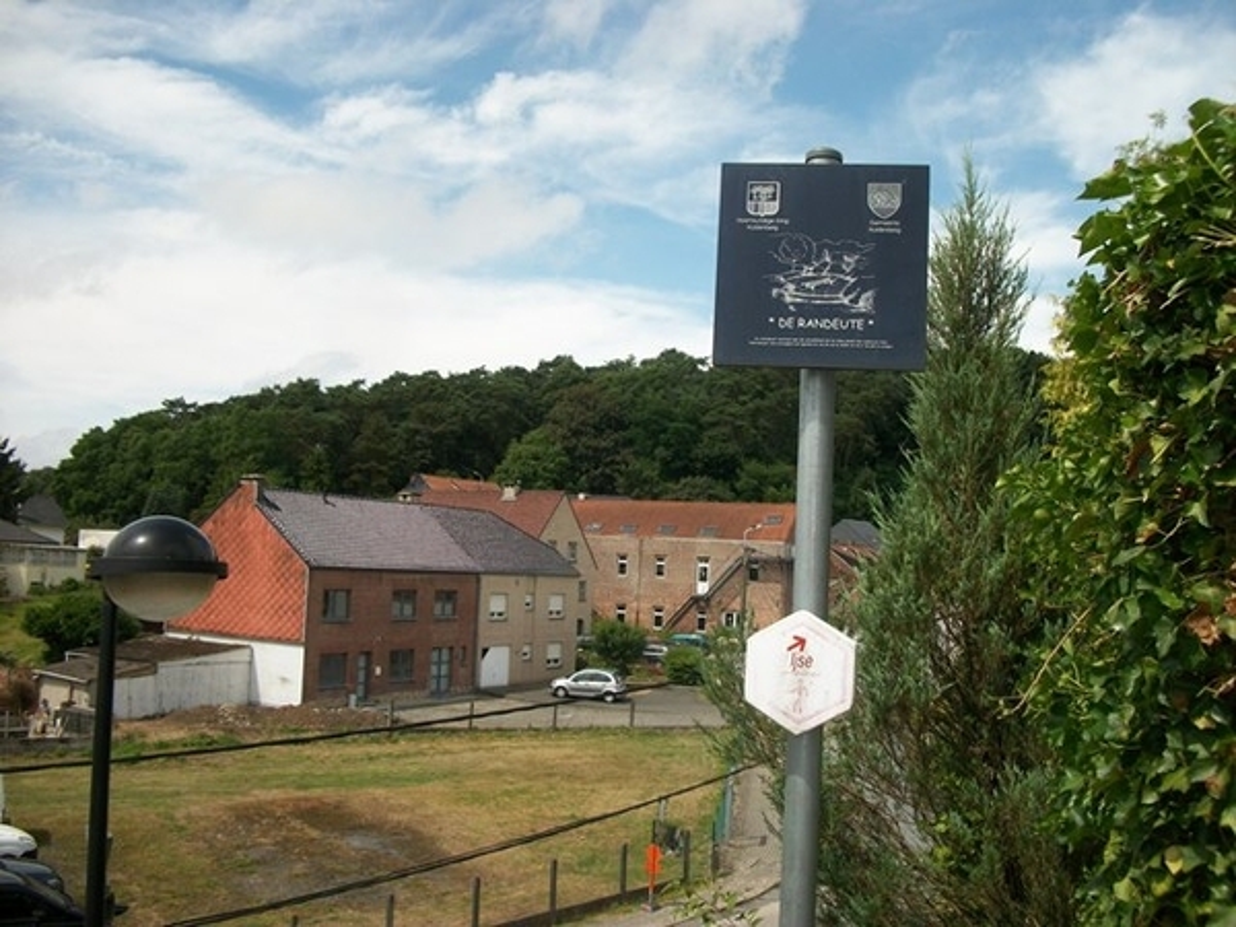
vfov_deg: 44.2
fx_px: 1143
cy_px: 464
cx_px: 618
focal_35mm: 32
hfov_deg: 56.8
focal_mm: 5.7
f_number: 8.8
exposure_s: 1/200
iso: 80
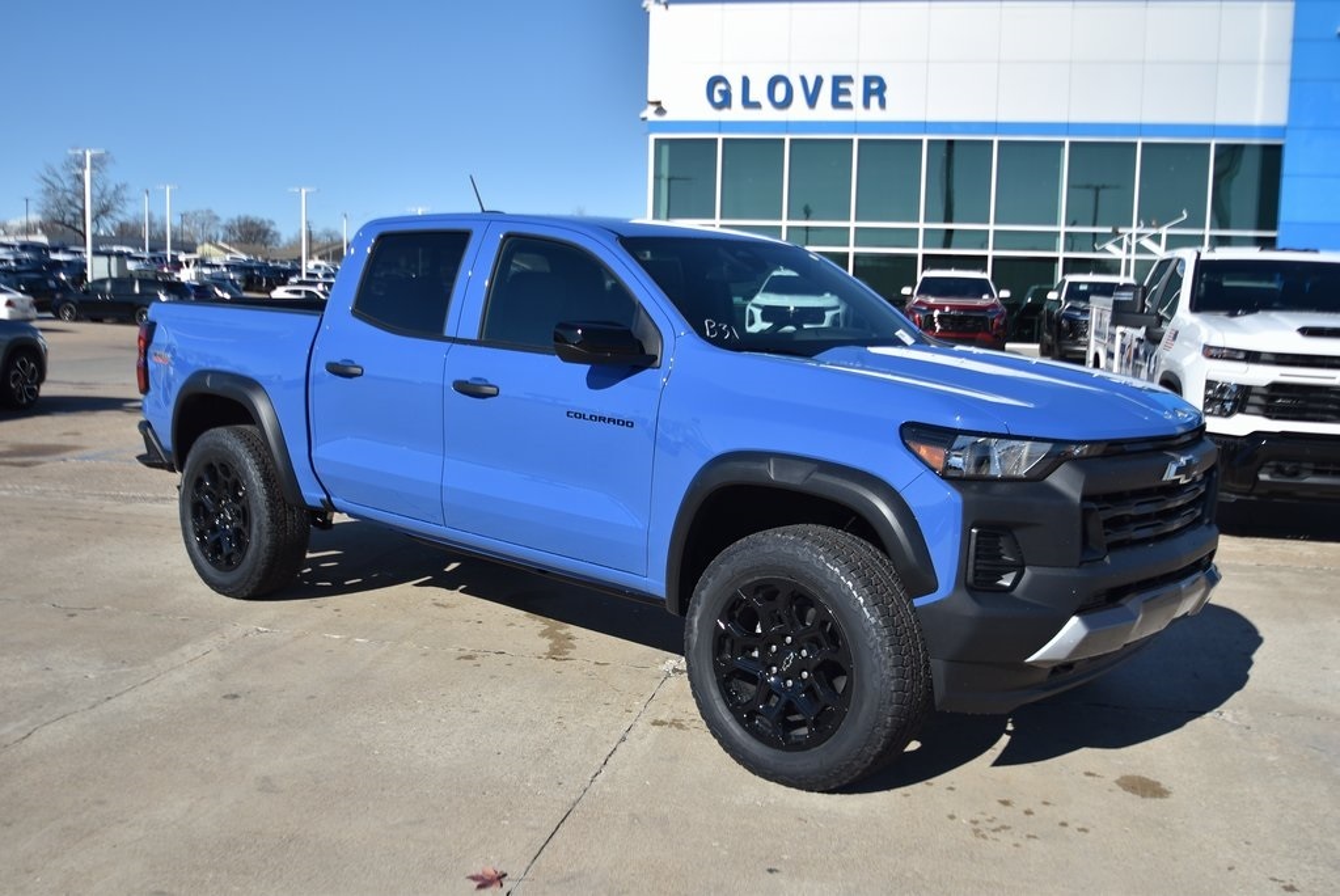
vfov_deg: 36.9
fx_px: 1341
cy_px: 448
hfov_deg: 53.1
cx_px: 670
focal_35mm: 36
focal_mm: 24
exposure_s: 1/1000
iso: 100
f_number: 4.5
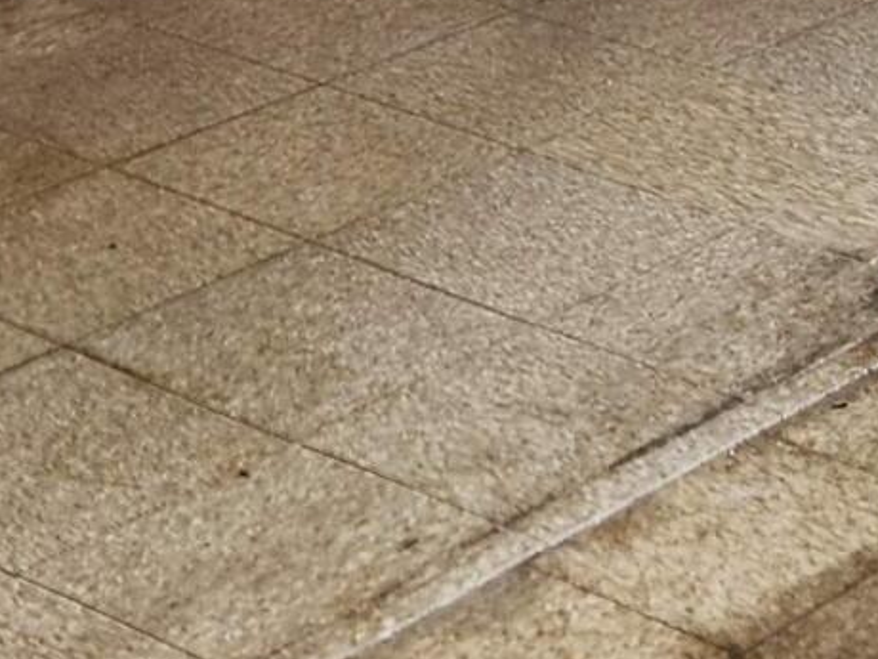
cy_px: -967
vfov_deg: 8.9
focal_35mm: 150
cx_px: 861
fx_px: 3805
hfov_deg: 13.0
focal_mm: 5.4
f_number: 1.8
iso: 50
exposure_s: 1/120
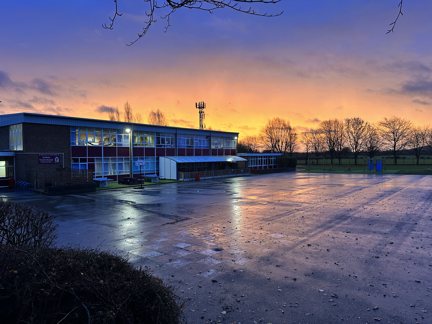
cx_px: 216
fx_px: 300
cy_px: 162
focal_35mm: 24
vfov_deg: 56.8
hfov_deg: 71.6
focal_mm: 6.86
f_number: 1.78
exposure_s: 1/121
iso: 160
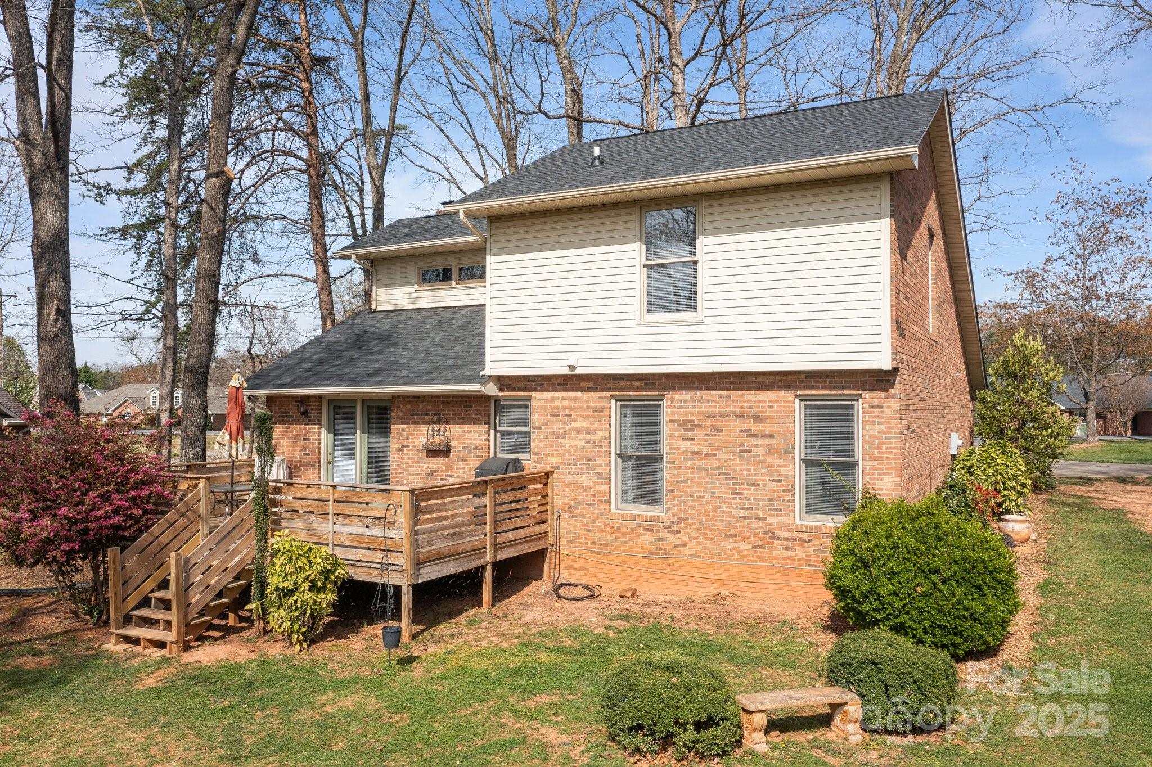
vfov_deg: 46.4
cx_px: 576
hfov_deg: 65.5
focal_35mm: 28
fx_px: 896
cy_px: 384
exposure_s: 1/500
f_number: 5.6
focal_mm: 10.26
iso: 100
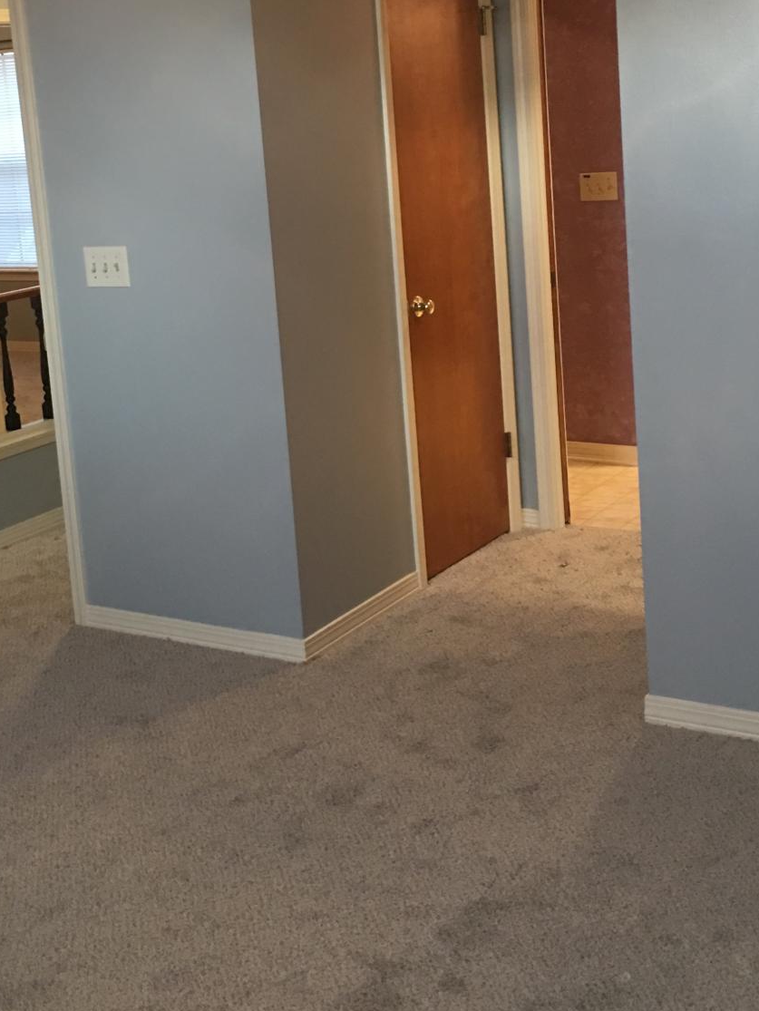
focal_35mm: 52
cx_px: 321
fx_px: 1519
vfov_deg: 36.4
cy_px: 339
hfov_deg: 28.0
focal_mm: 4.15
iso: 80
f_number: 2.2
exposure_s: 1/15
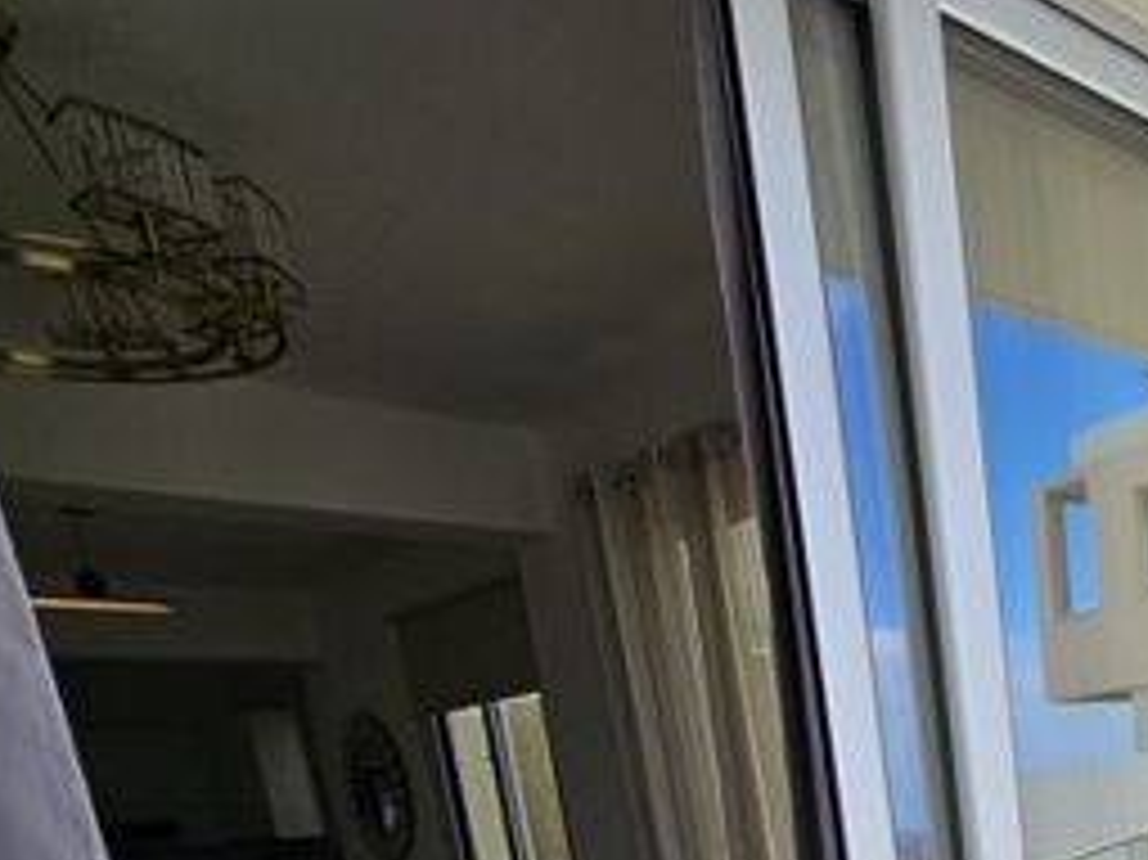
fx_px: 1193
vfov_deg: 30.3
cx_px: 1177
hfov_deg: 43.2
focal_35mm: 36
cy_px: 1148
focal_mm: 2.2
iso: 50
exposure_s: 1/1422
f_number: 2.2
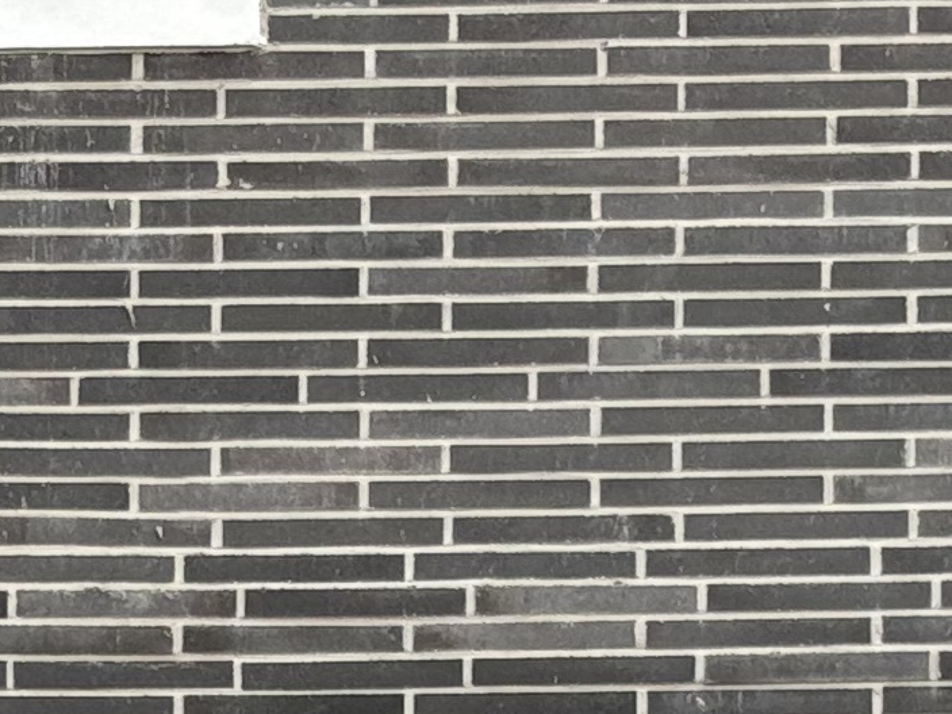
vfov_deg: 9.6
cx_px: 115
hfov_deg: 13.2
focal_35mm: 149
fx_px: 4098
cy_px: 1179
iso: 160
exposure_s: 1/60
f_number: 1.6
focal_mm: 5.96
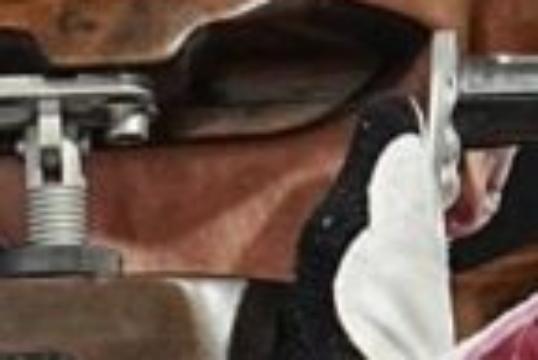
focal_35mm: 4138
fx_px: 61901
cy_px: 475
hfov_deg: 0.5
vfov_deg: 0.3
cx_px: 1132
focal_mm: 400
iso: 1600
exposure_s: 1/1000
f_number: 2.8
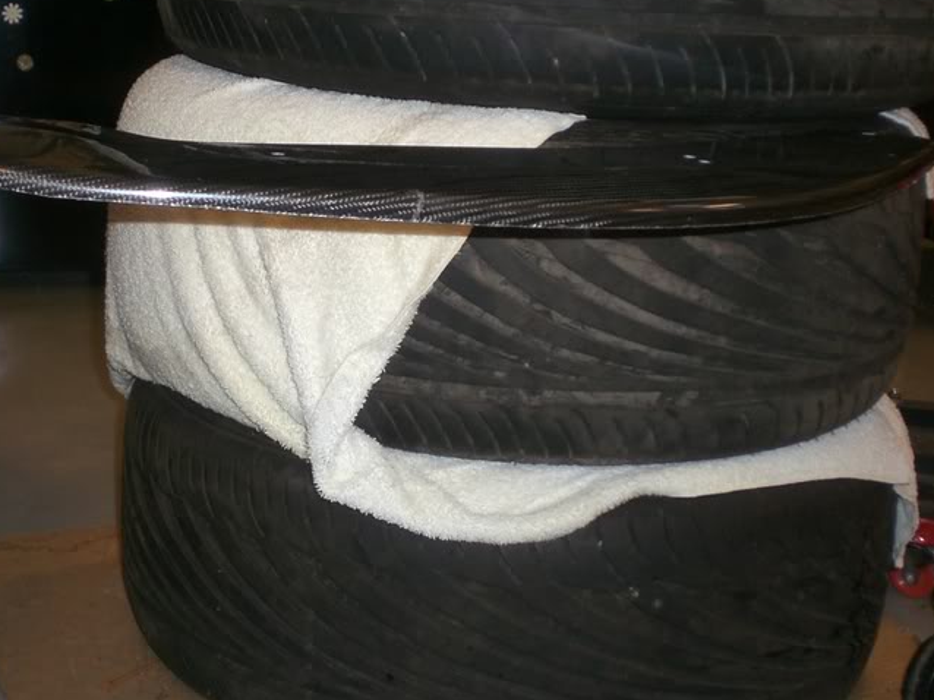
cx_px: 312
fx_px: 1645
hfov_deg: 31.4
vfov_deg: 24.0
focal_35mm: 61
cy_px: 283
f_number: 3.1
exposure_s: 1/60
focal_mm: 6.3
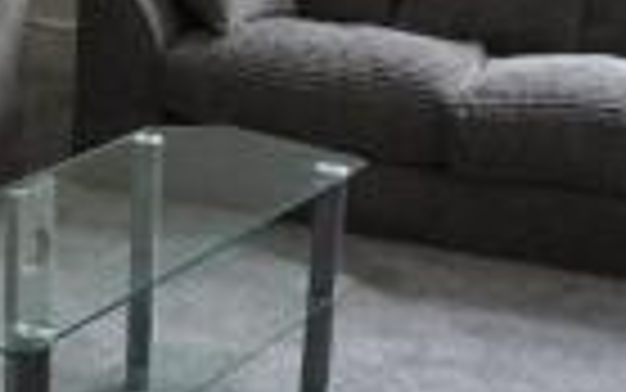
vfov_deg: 15.5
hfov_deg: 23.4
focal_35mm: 84
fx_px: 1434
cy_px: 119
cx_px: -23
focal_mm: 16
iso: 1000
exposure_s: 1/160
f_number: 4
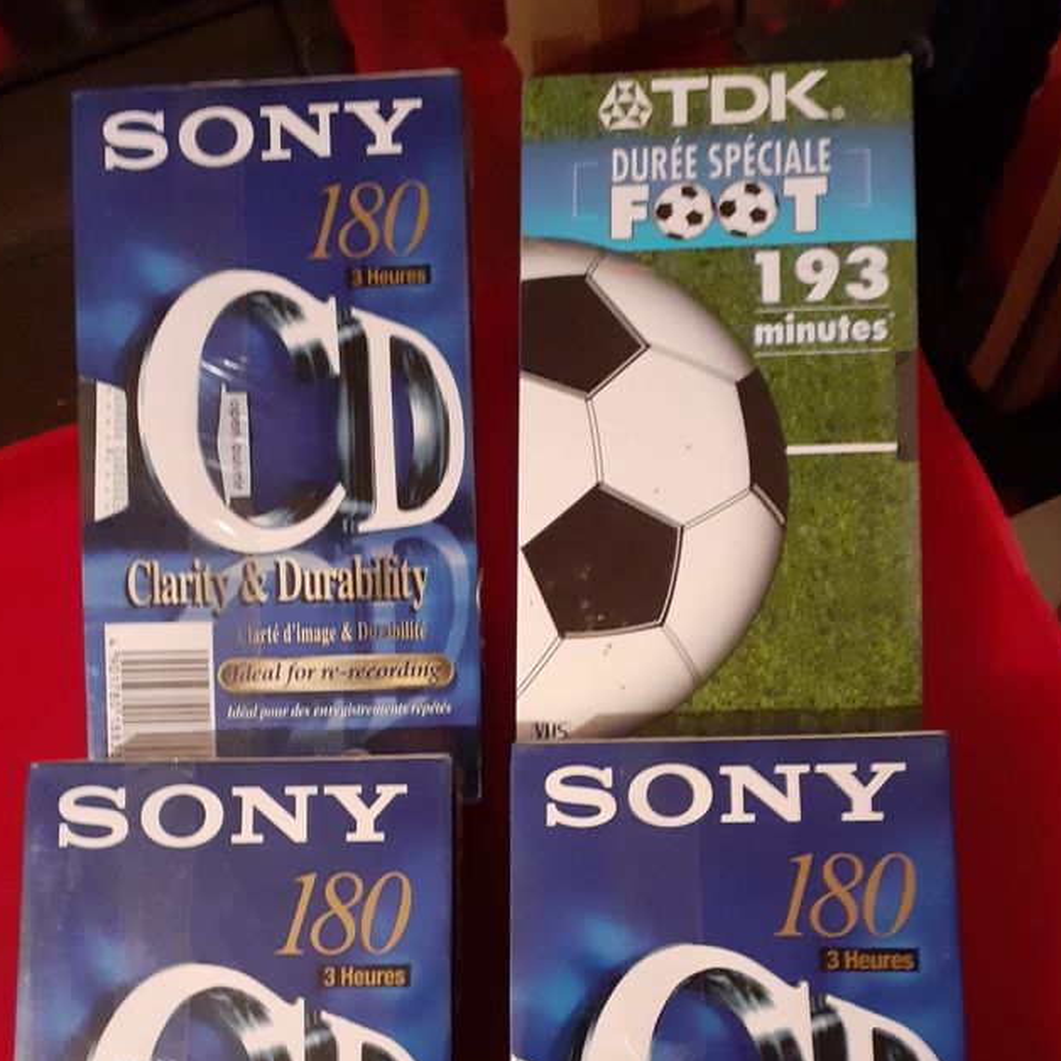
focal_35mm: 38
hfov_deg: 43.9
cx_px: 529
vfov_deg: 42.4
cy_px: 804
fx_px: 1318
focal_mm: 3.6
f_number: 1.9
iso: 640
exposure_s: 1/20
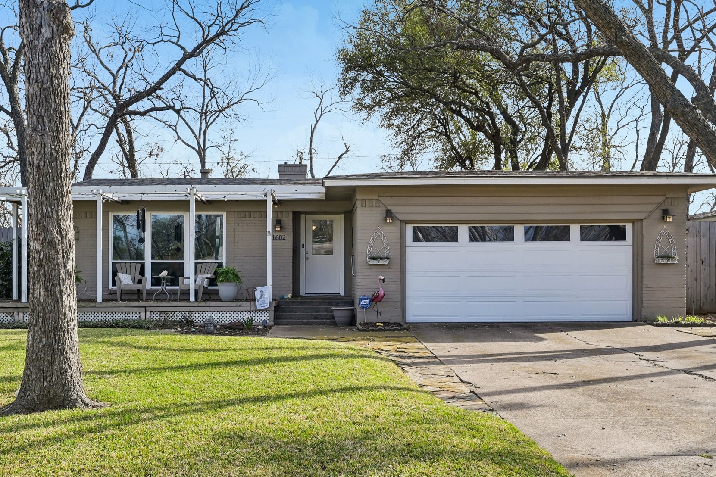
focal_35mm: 37
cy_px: 254
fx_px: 736
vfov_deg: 35.9
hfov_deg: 51.8
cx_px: 321
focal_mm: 30
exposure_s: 1/800
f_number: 8
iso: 400
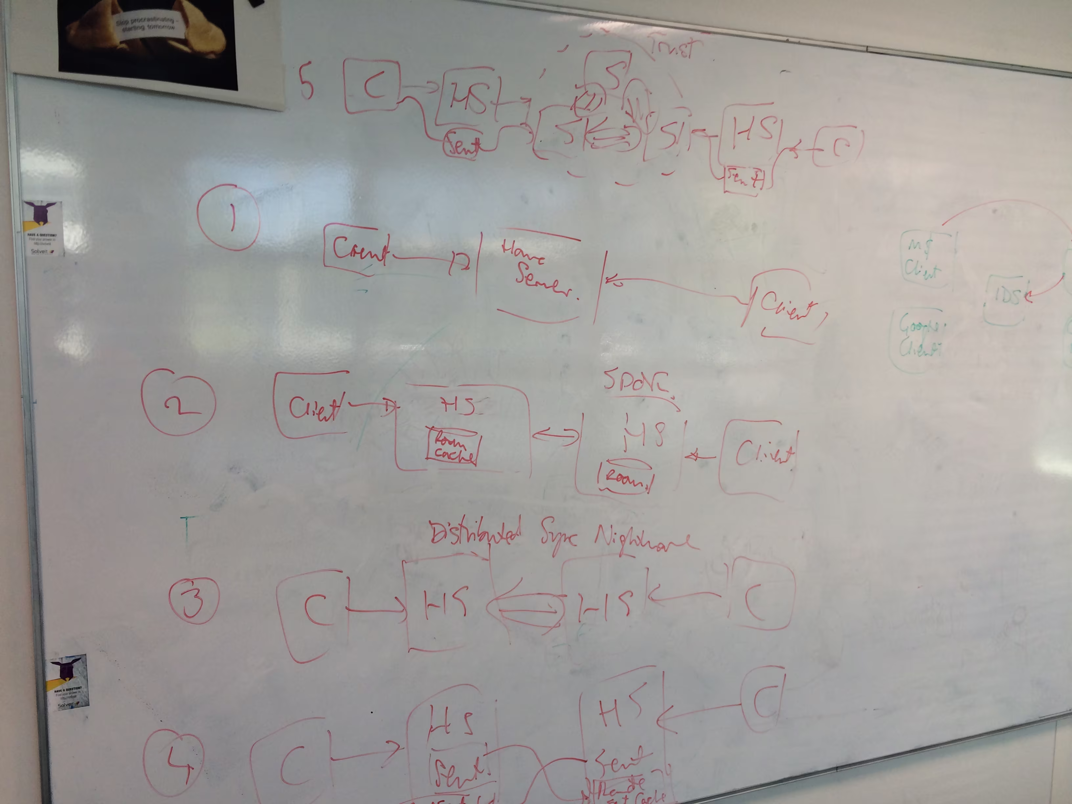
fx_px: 929
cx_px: 536
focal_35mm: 30
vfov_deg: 46.8
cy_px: 402
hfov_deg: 60.0
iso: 50
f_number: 2.2
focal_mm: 4.12
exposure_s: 1/50
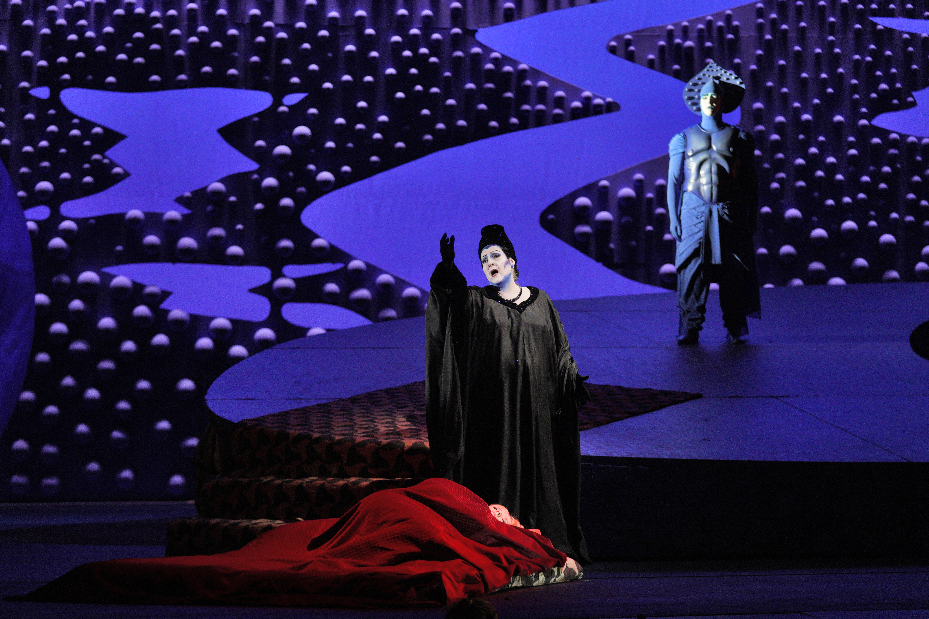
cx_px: 464
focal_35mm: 93
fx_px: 2400
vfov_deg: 14.7
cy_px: 310
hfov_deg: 21.9
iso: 4000
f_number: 2.8
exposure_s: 1/100
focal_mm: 93
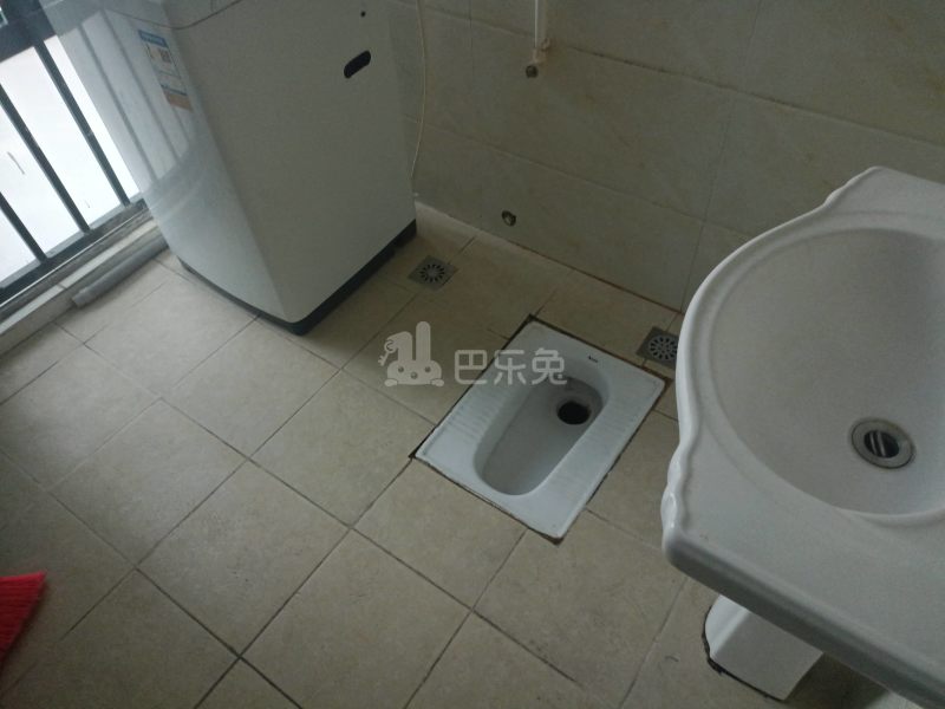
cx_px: 472
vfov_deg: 54.9
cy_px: 354
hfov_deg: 69.4
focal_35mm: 25
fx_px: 682
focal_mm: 4.75
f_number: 1.79
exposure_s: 1/25
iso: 1291
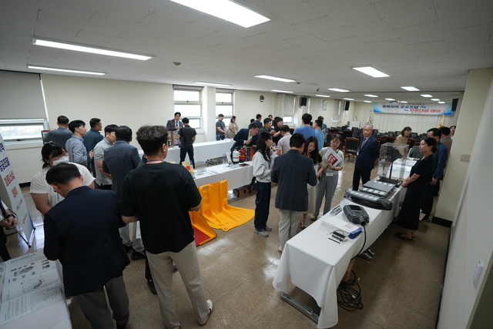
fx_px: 219
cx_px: 246
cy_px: 164
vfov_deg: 73.8
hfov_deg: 96.7
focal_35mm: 16
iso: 1250
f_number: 2.8
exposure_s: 1/320
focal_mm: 16
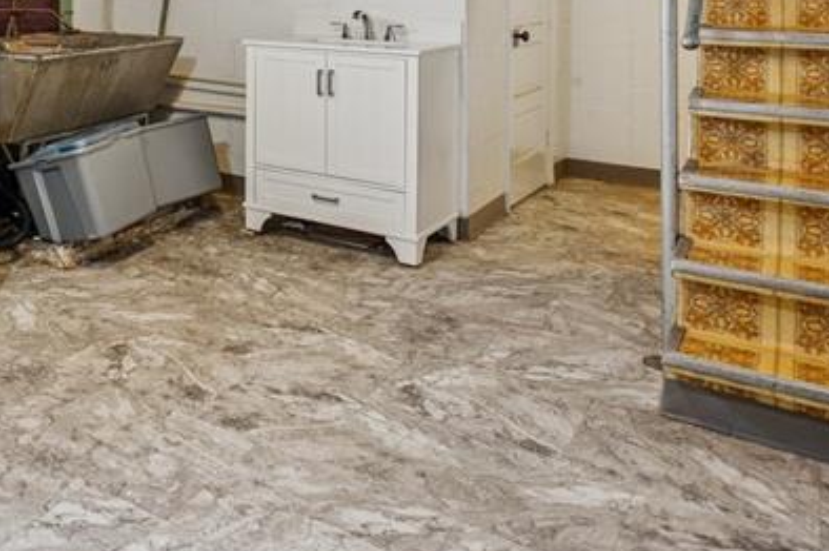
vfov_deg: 30.7
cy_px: -46
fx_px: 897
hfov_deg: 40.6
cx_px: -69
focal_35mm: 39
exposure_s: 1/30
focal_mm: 15
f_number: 2.8
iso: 400
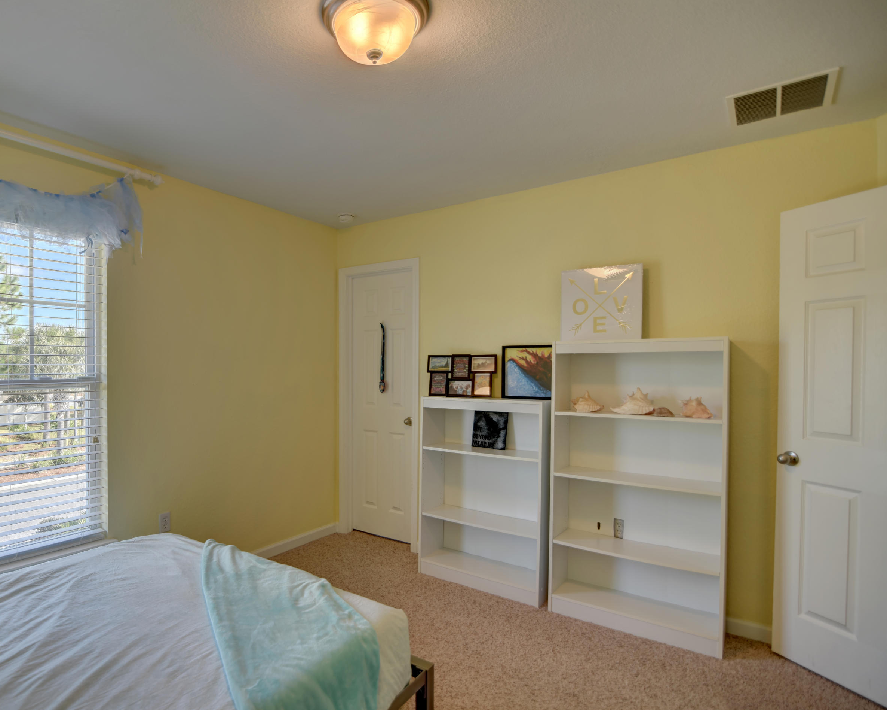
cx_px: 355
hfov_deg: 82.3
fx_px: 499
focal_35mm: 19
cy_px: 368
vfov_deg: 70.8
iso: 64
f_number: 3.2
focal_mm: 16
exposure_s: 1/40
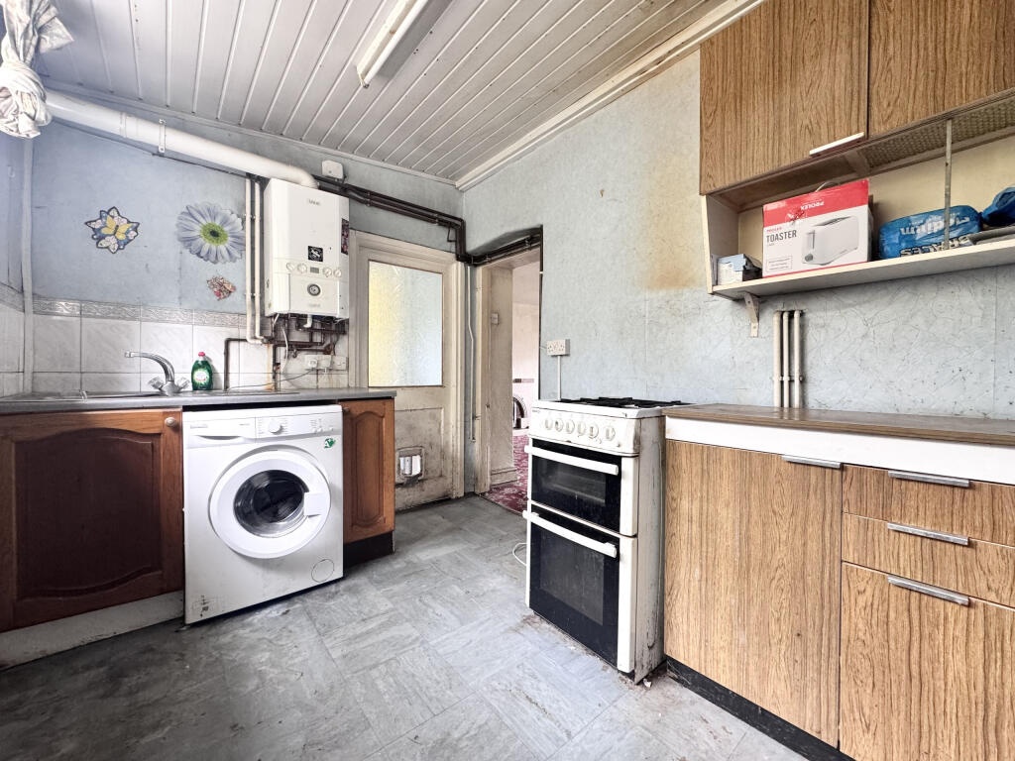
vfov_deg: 85.7
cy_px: 380
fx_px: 411
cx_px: 508
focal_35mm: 14
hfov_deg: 102.1
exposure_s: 1/66
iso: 320
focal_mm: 2.22
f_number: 2.2
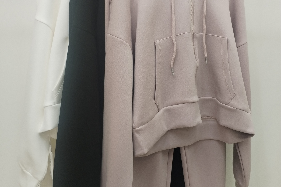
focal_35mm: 41
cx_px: 138
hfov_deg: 47.4
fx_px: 320
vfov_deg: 32.5
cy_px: 74
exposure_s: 1/100
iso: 241
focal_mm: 4.75
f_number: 1.8
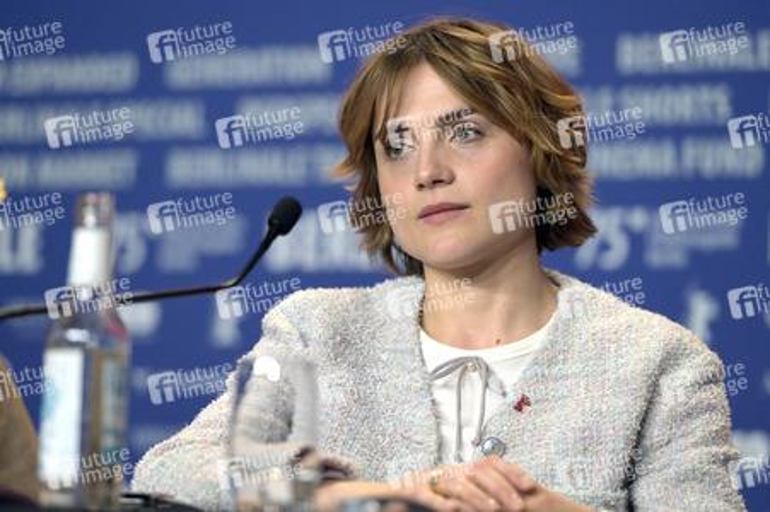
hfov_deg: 10.3
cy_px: 256
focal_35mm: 200
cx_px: 385
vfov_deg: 6.9
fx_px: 4275
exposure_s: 1/320
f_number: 4
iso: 2000
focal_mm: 200
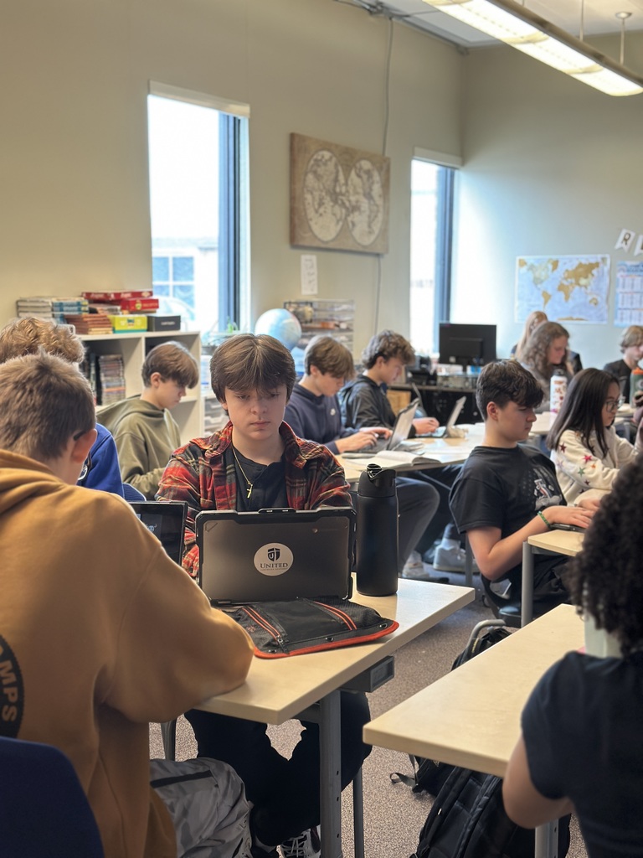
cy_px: 429
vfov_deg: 39.7
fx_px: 1189
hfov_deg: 30.3
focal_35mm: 48
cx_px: 322
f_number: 1.78
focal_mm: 6.86
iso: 160
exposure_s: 1/60
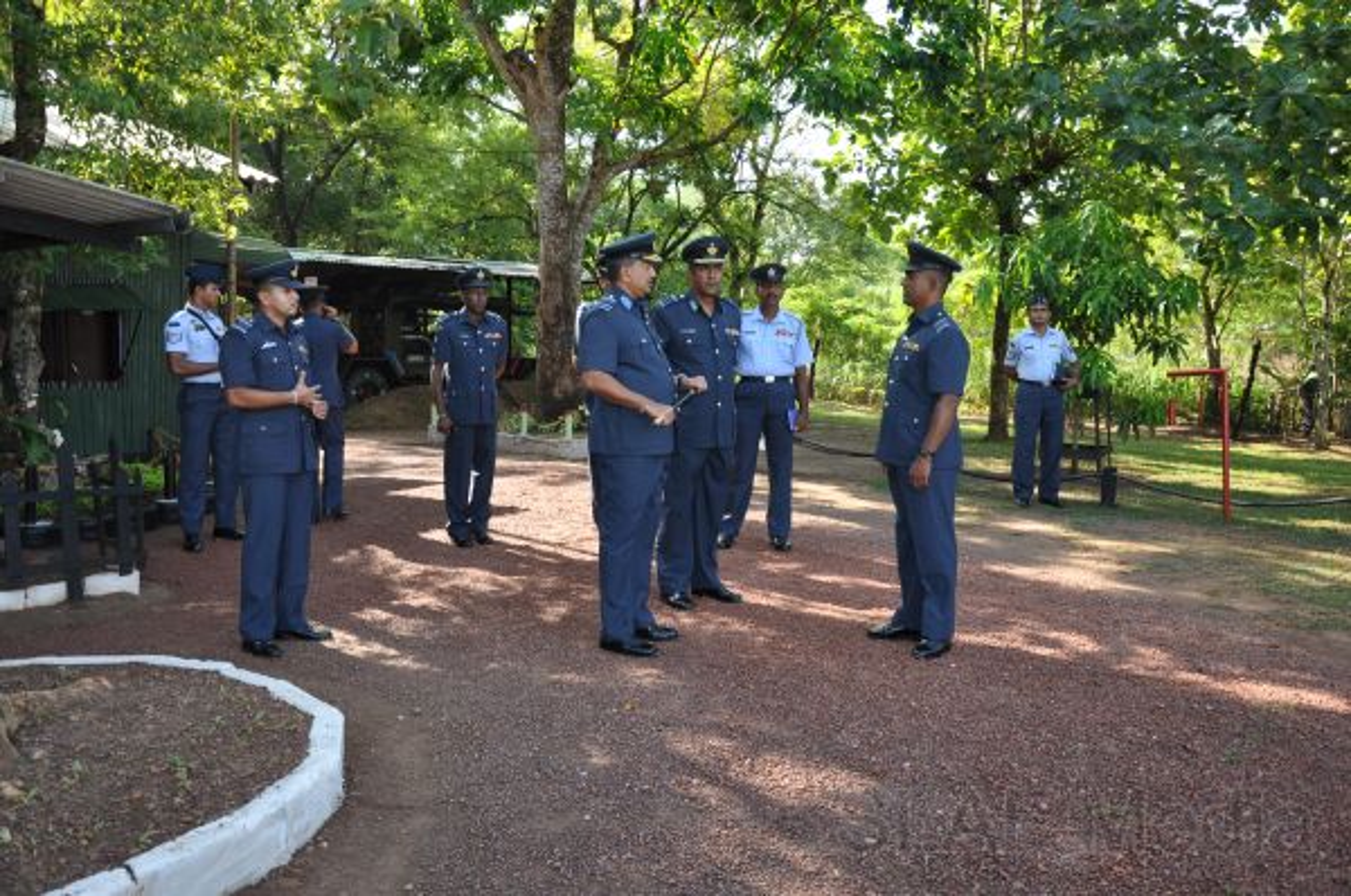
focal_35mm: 32
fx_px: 1180
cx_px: 676
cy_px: 448
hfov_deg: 59.6
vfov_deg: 41.6
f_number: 5.6
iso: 200
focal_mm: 21
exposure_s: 1/125
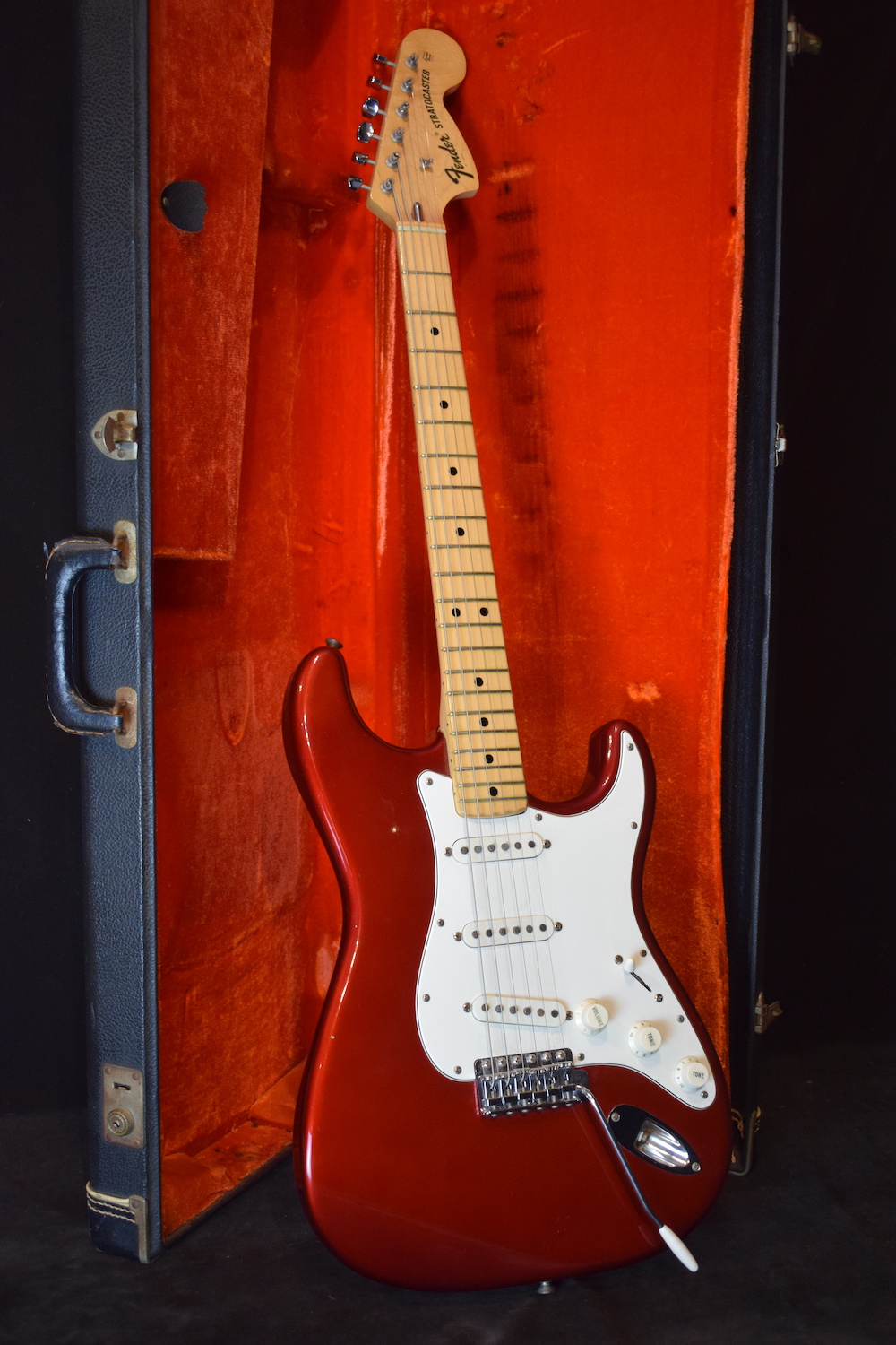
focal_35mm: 44
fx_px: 1624
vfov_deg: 45.0
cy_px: 672
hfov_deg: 30.8
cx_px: 448
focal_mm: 29
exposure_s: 1/60
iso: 1000
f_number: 4.2
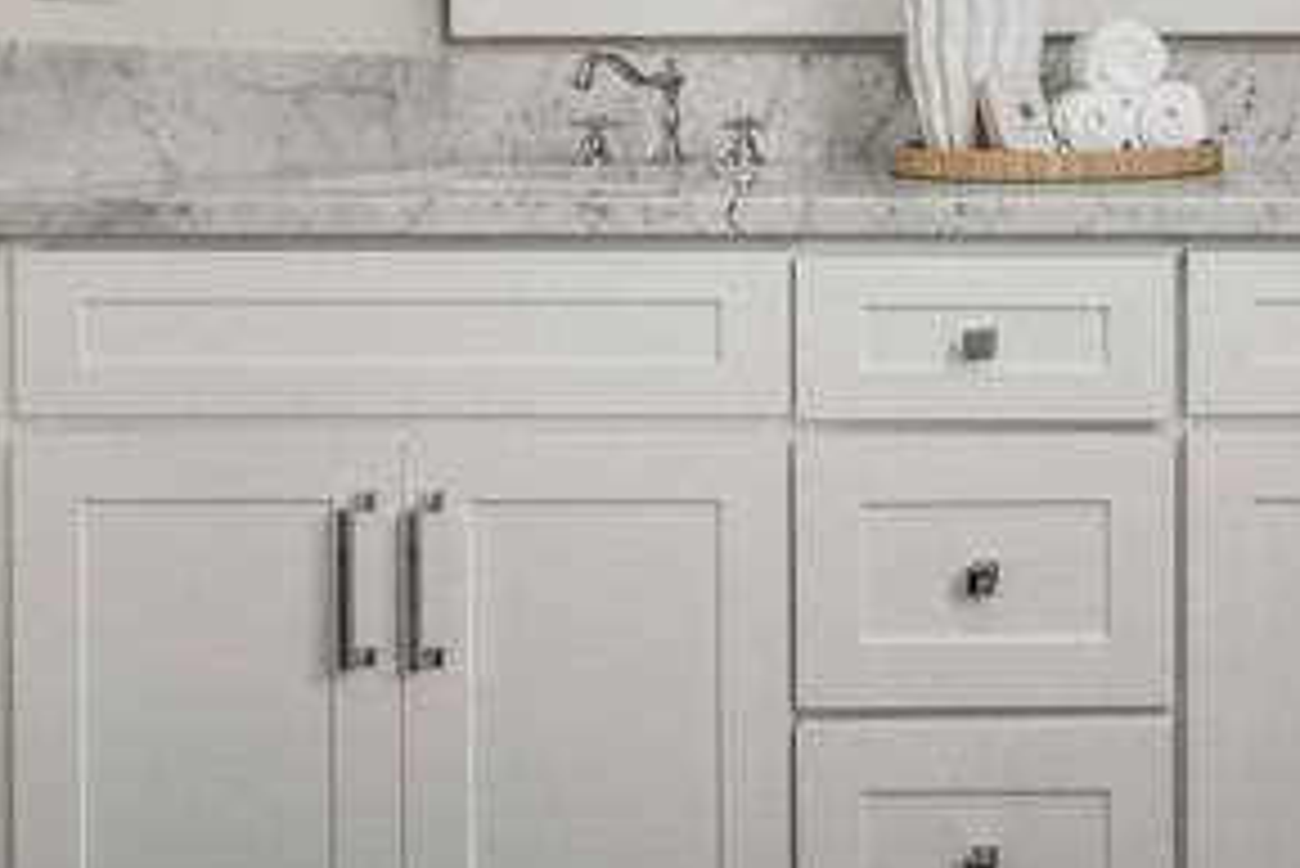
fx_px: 1120
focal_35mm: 31
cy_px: 88
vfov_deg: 39.3
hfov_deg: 48.5
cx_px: 1327
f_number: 6.3
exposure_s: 1/8
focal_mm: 14
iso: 125
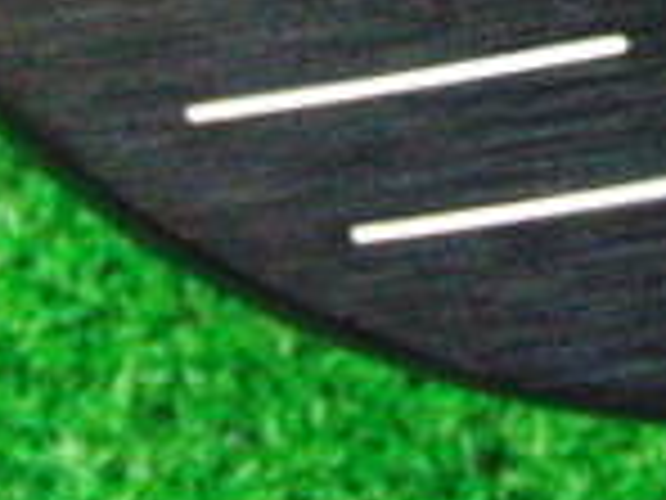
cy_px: -374
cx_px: 950
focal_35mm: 160
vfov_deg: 8.9
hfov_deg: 11.9
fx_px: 3078
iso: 3200
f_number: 3.6
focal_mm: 6.42
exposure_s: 1/80
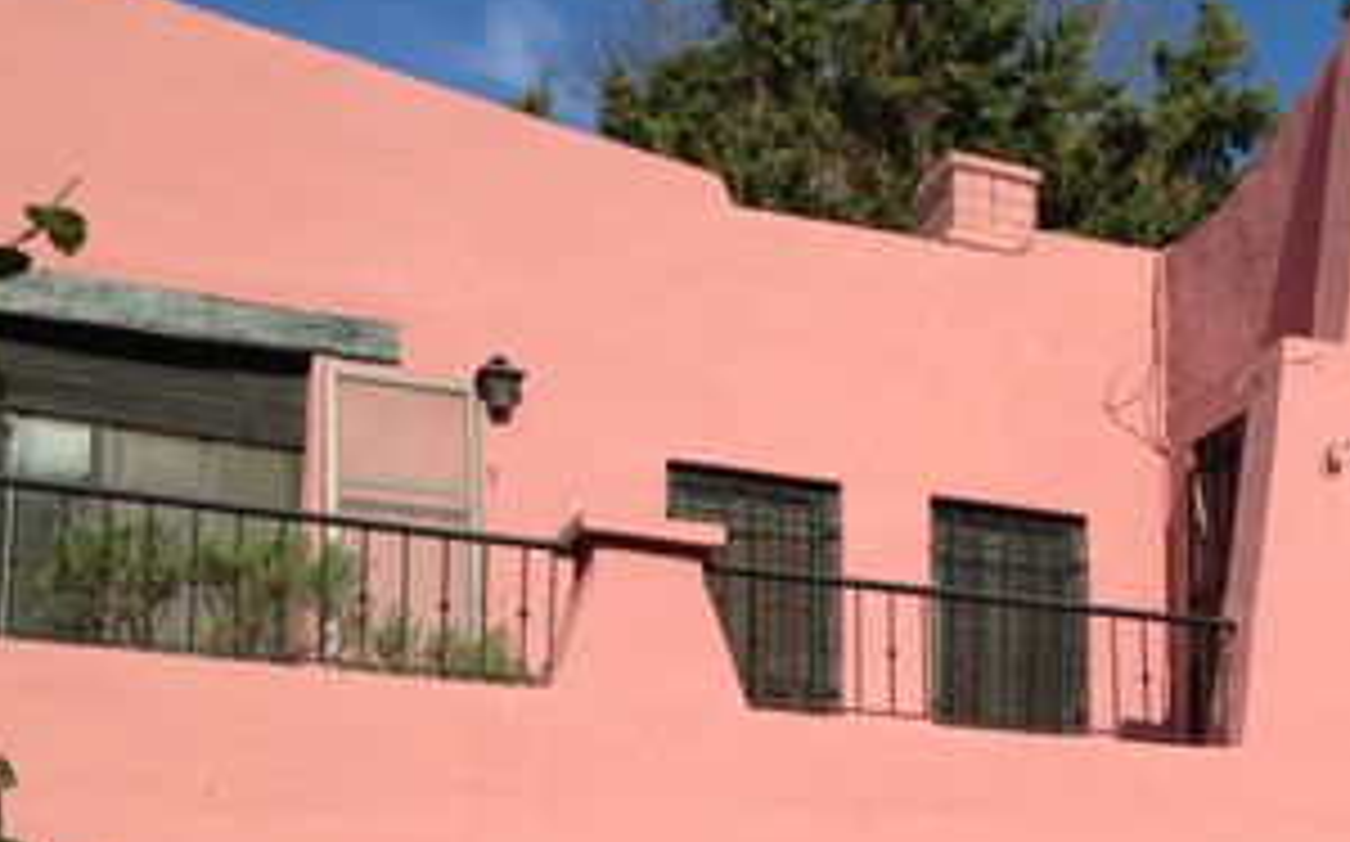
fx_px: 2574
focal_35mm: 70
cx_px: 1044
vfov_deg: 18.1
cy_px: 837
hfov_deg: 28.9
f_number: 2.4
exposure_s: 1/1506
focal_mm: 4.12
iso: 50
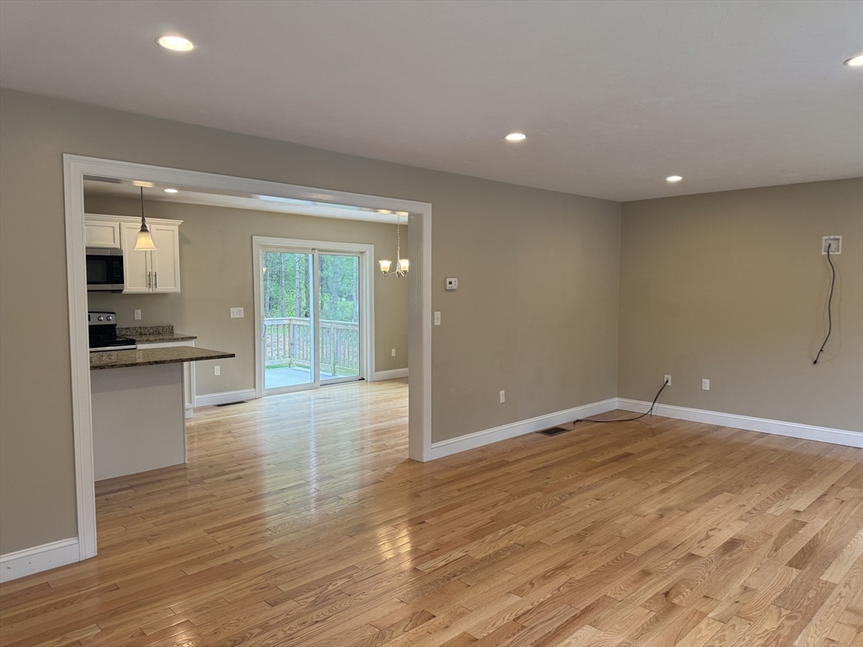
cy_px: 324
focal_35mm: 24
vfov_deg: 56.8
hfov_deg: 71.6
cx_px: 432
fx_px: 598
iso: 100
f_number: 1.78
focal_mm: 6.76
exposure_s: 1/120
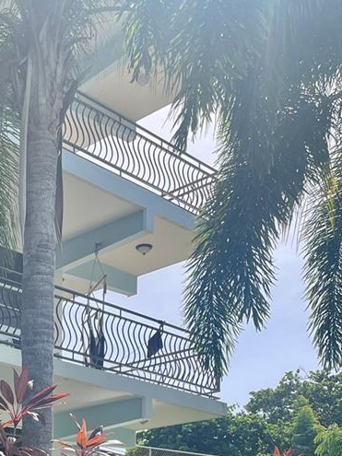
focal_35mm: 63
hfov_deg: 22.6
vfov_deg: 27.9
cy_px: 509
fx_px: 830
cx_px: 19
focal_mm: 5.1
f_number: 1.6
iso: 32
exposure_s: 1/1475
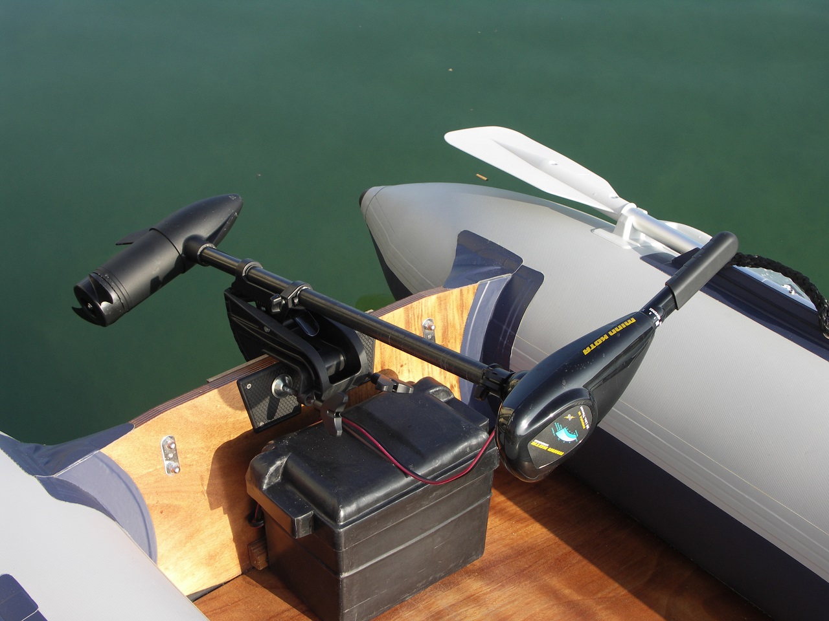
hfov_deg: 33.2
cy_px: 310
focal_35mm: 58
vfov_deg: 25.2
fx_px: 1389
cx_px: 414
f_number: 4.5
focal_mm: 15.1
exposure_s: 1/200
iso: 50
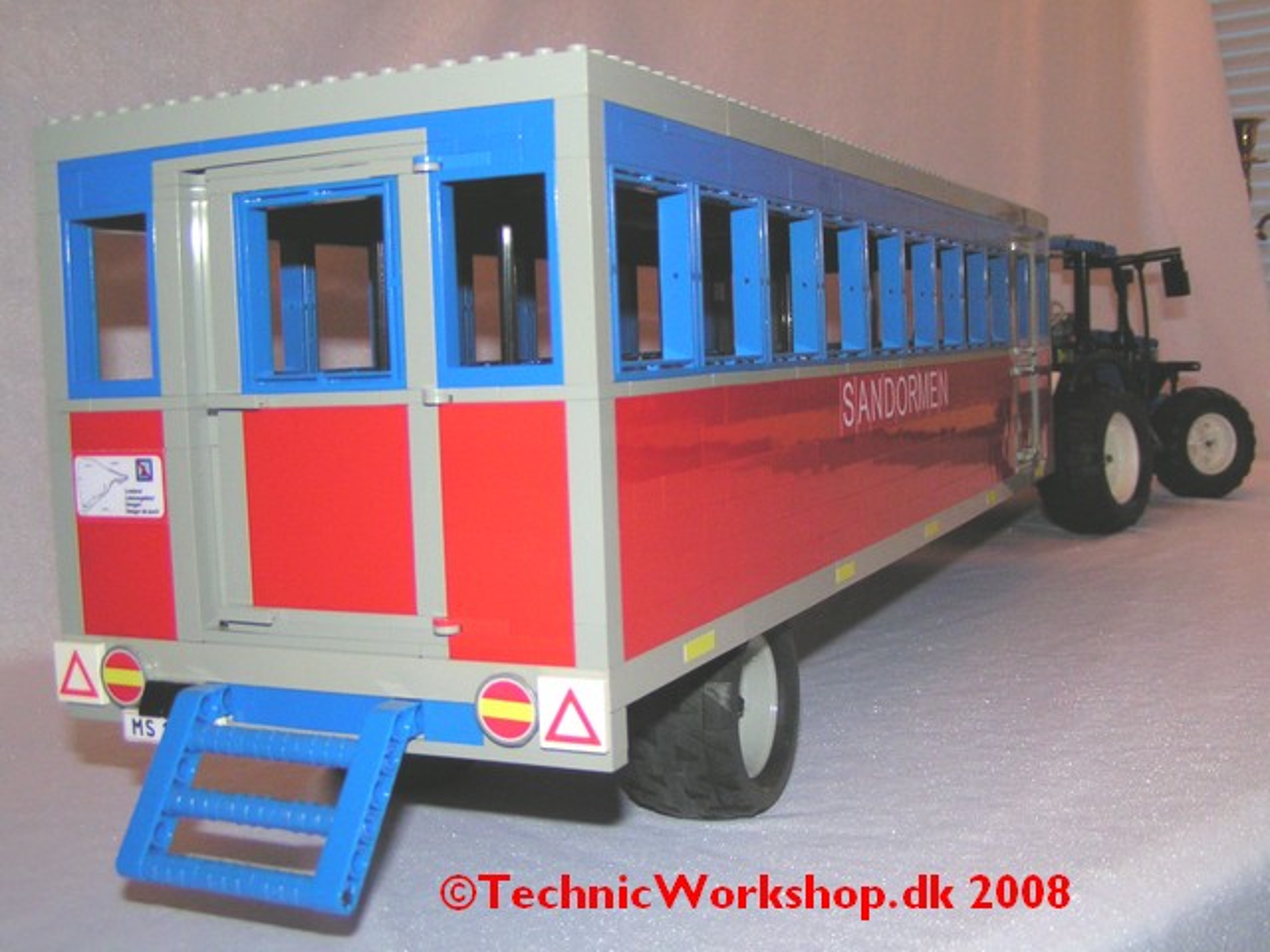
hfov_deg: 49.0
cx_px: 635
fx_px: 1394
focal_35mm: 38
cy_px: 476
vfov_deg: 37.7
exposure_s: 1/40
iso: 200
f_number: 2.8
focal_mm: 5.8
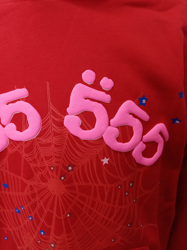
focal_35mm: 26
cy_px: 125
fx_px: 187
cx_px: 94
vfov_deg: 67.3
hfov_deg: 53.1
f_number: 1.8
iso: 103
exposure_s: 1/50
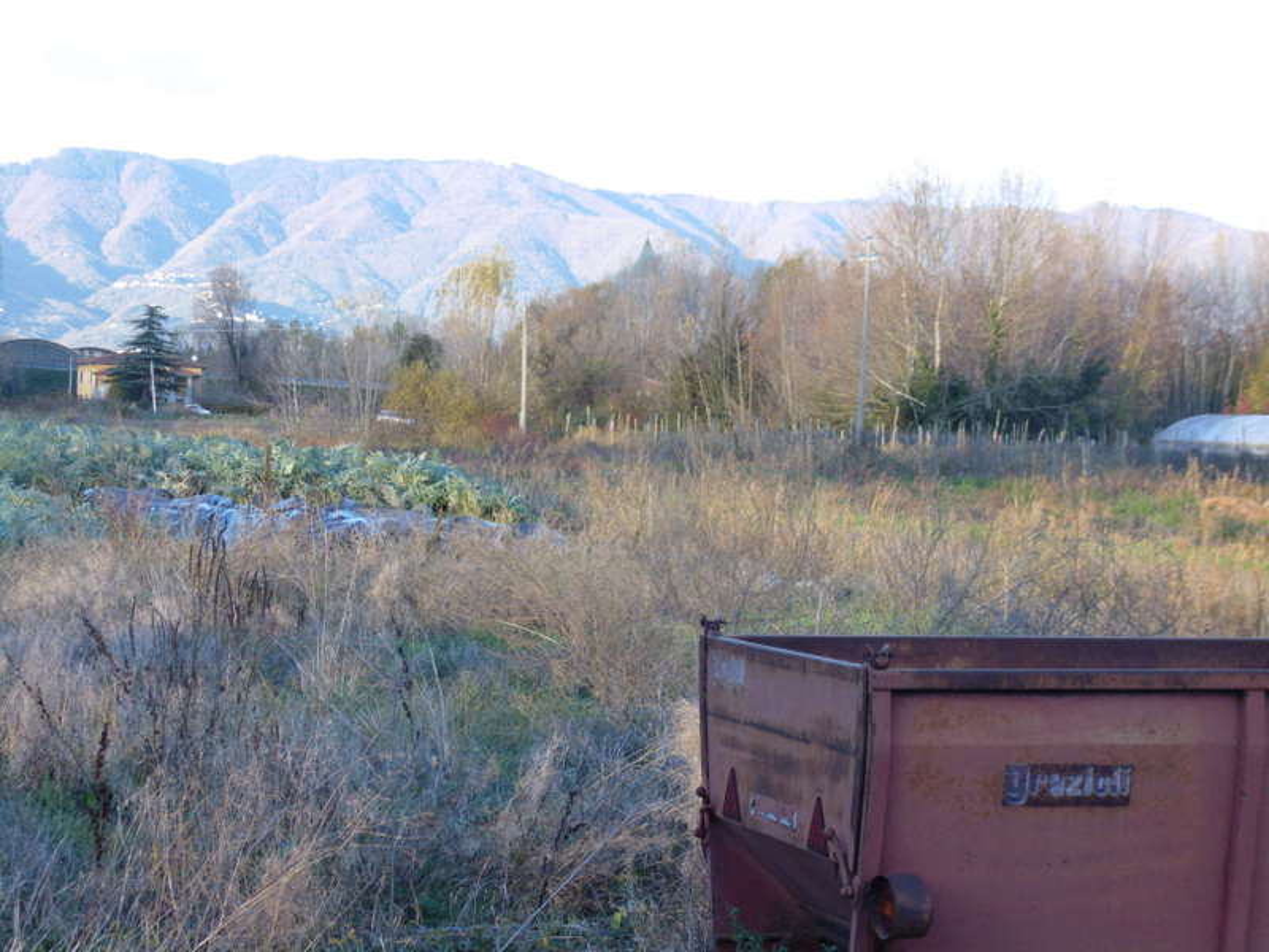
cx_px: 634
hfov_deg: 20.2
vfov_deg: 15.2
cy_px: 476
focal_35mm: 97
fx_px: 3556
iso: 100
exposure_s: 1/100
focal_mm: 17.6
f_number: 4.6
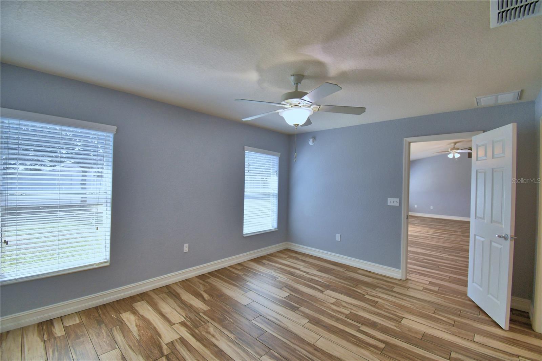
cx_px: 271
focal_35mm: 15
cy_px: 180
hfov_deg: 100.4
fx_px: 226
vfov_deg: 77.3
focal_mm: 10
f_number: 4.5
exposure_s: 1/125
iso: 220
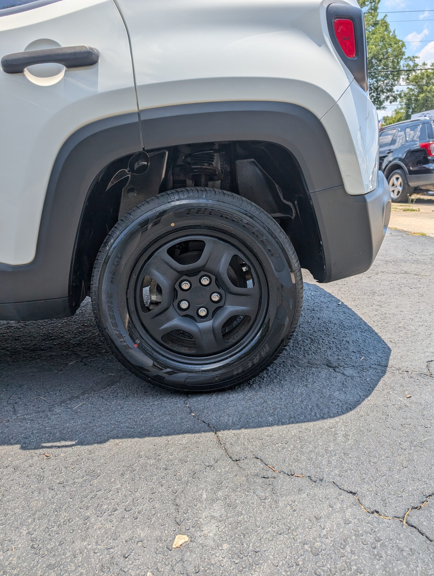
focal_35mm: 24
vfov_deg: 71.5
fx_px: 400
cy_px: 288
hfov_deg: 56.9
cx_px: 217
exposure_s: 1/732
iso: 18
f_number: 1.68
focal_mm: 6.9
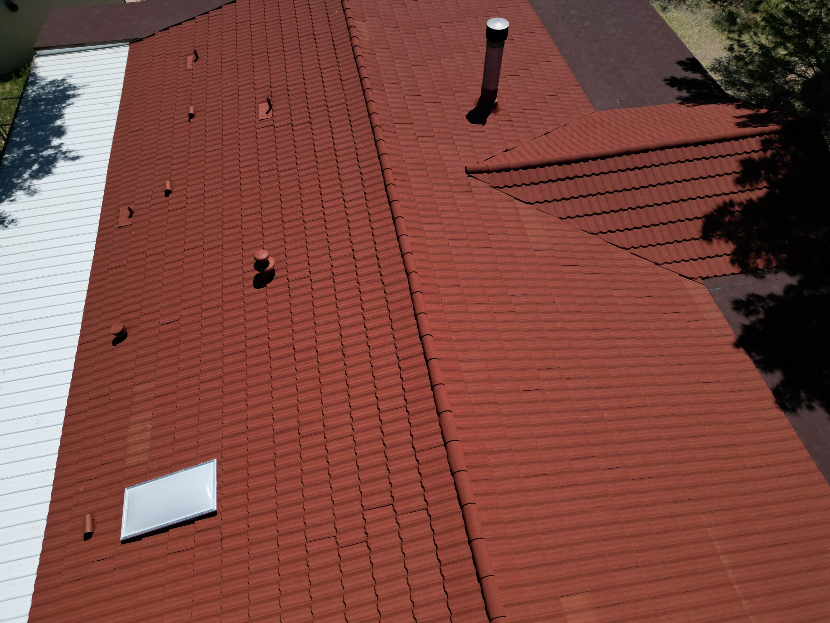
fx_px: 575
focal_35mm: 24
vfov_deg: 56.8
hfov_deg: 71.6
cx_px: 415
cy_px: 312
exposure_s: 1/6400
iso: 140
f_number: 1.7
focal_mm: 6.72
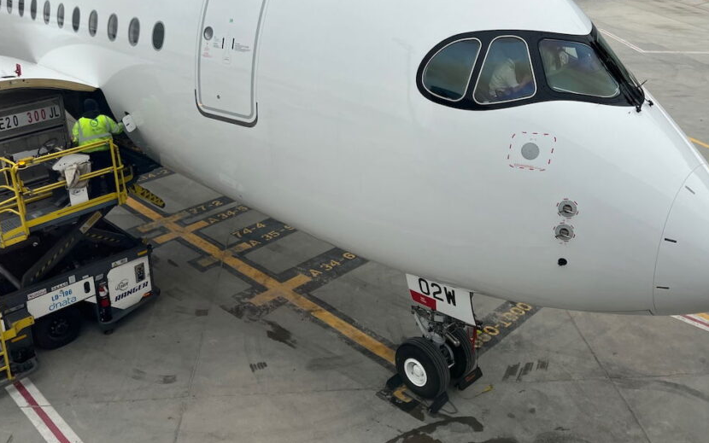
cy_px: 138
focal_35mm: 34
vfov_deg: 36.8
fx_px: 657
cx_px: 352
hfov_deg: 56.7
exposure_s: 1/909
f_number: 1.5
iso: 50
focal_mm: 5.7
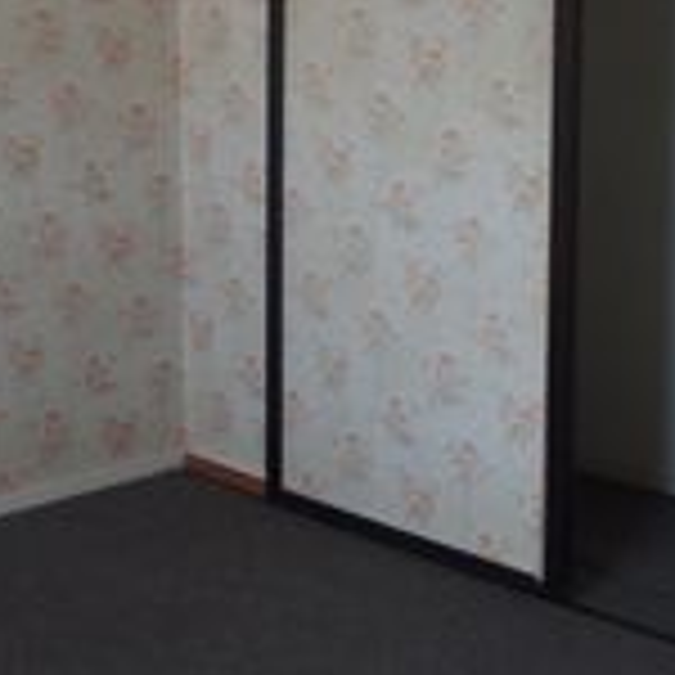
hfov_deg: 25.0
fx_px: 1522
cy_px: 119
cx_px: 310
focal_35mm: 69
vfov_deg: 24.5
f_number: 1.8
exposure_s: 1/80
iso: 200
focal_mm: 4.7
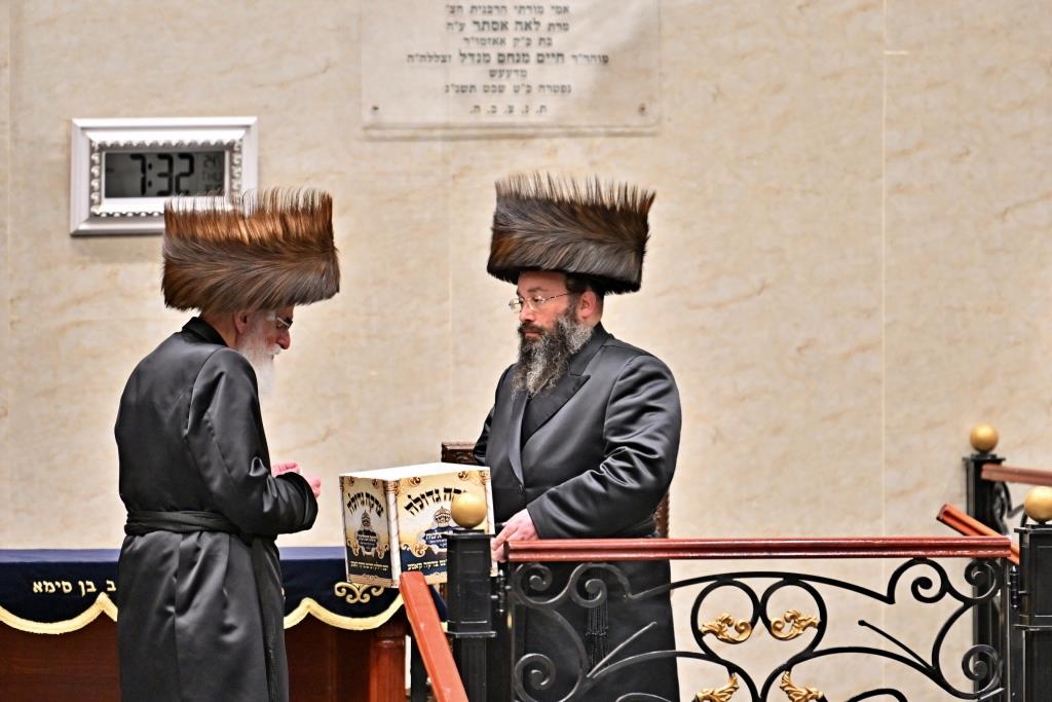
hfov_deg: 6.9
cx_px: 526
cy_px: 351
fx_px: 8767
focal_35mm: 300
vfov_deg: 4.6
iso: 800
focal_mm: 200
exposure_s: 1/400
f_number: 2.8
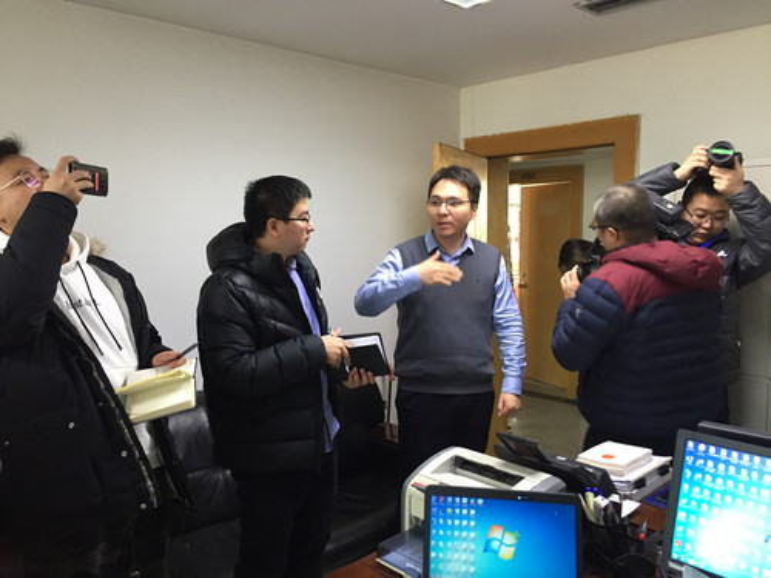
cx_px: 386
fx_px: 646
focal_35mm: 29
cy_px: 289
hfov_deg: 61.7
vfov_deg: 48.2
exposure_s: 1/33
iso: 200
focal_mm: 4.15
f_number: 2.2
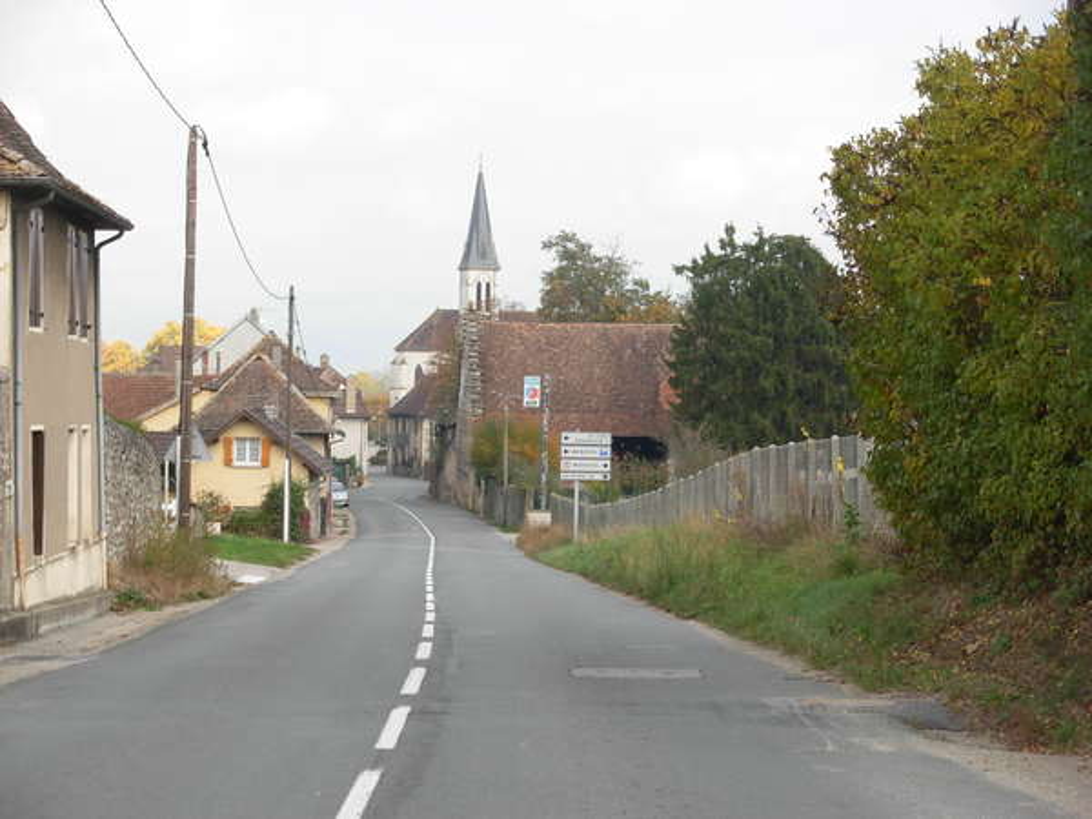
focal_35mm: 96
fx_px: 3028
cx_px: 546
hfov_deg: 20.4
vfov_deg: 15.4
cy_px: 410
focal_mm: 15.9
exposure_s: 1/256
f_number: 3.9
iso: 79
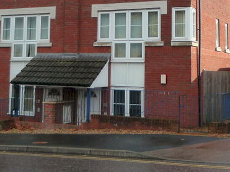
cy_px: 17
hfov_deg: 29.4
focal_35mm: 66
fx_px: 438
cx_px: 101
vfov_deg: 21.7
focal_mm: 4.4
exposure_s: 1/500
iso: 160
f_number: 3.2
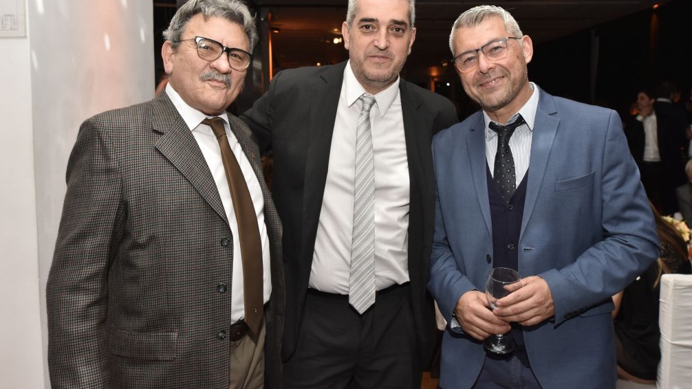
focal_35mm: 32
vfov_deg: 36.6
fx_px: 587
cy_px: 156
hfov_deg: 61.0
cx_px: 349
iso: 1000
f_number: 6.3
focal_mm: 20
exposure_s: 1/125
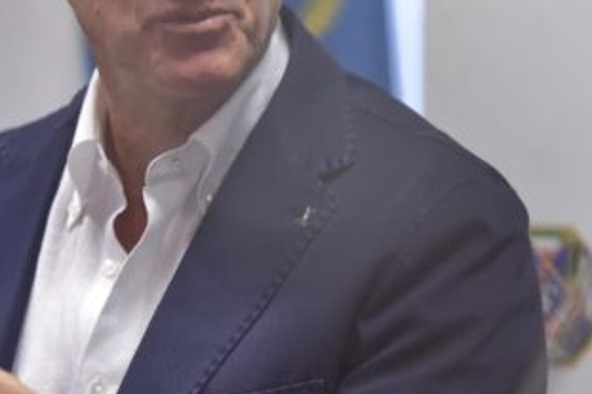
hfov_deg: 6.0
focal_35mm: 346
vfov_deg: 4.0
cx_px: 225
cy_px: 114
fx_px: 5687
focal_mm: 140
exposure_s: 1/250
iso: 4000
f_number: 4.5
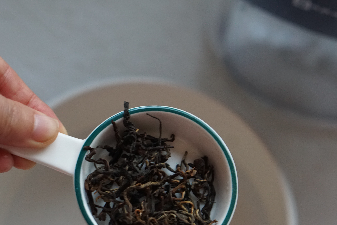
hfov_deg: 19.8
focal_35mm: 103
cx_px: 207
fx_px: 964
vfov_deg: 13.3
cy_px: 147
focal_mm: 50
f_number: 3.5
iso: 1600
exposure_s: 1/80
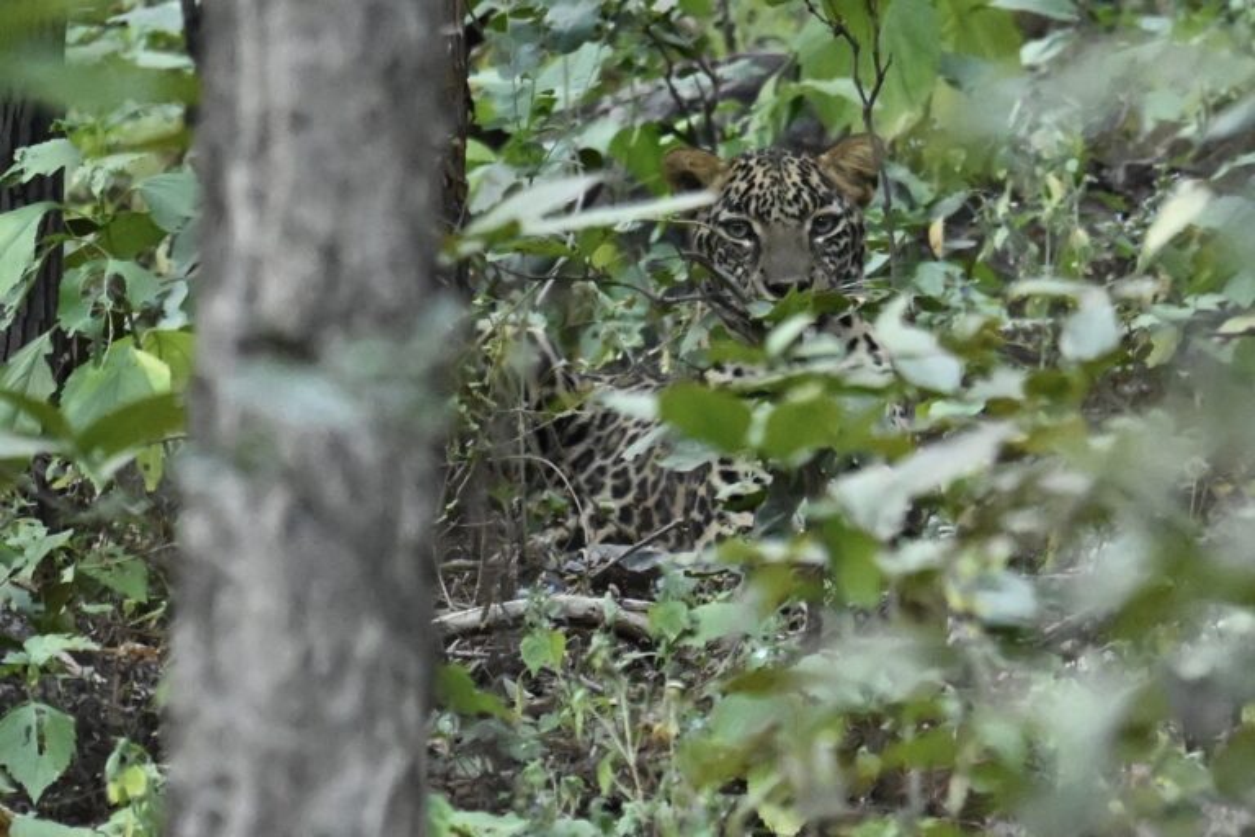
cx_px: 628
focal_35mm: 400
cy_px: 418
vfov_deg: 3.4
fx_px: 13943
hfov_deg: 5.2
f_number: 4.5
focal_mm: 400
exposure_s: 1/500
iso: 8000
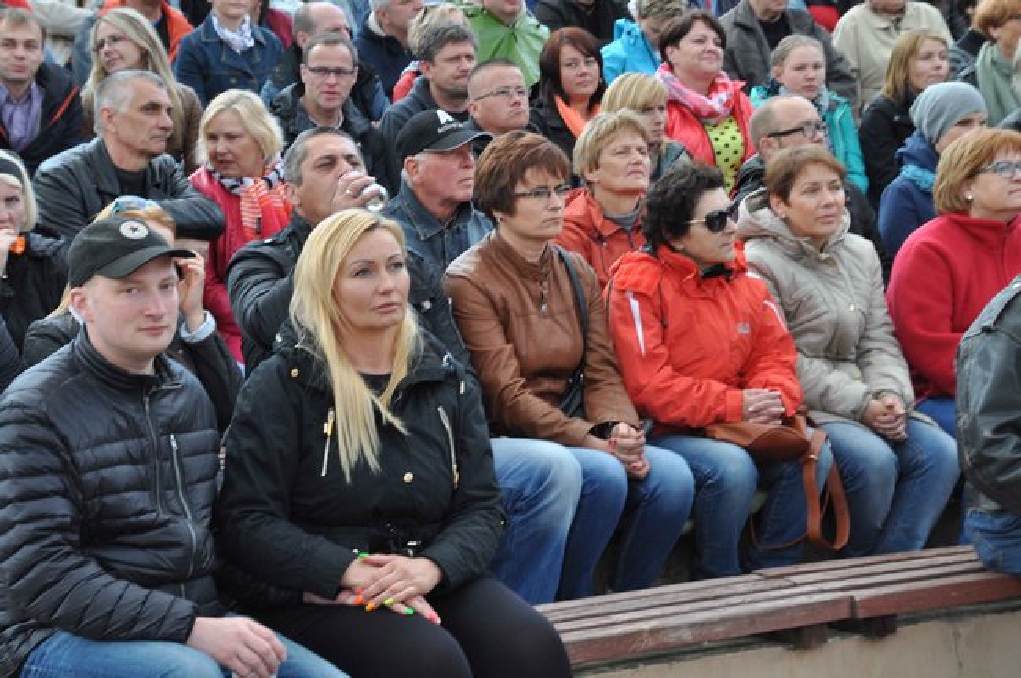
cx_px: 510
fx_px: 3400
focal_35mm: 120
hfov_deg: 17.1
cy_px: 339
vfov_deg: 11.4
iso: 640
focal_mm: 80
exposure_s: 1/60
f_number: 11
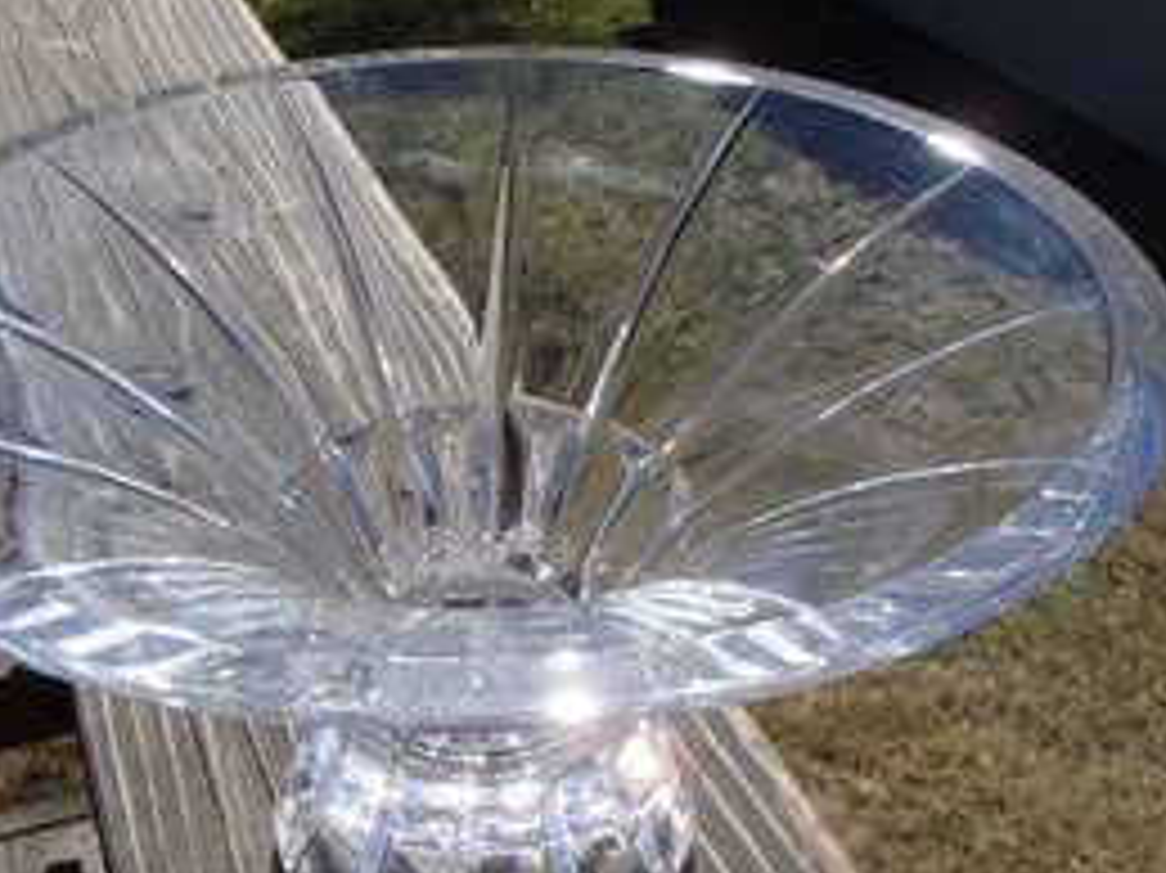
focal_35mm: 49
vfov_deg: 29.6
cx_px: 475
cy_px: 493
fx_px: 1650
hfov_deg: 38.8
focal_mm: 6.64
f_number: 4.7
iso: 100
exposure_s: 1/640
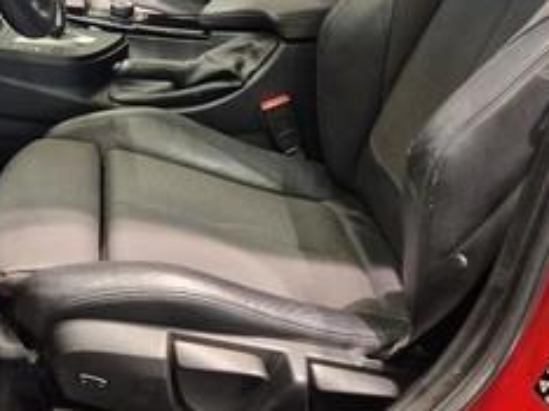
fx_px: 998
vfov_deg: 22.5
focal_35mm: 63
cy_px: 16
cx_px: 129
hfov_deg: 30.2
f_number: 1.8
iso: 320
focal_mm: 5.4
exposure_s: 1/100
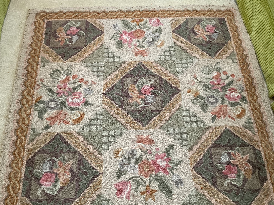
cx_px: 134
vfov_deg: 46.8
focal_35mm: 30
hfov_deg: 60.0
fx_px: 237
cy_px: 103
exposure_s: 1/60
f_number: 1.8
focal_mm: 3
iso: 200
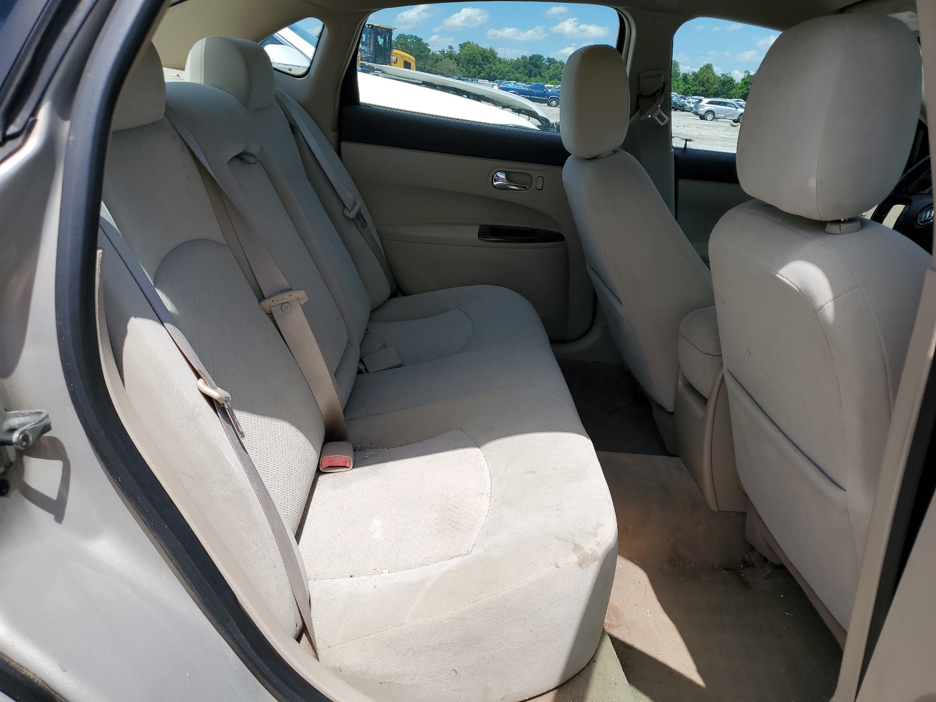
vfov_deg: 53.1
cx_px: 468
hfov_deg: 67.3
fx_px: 703
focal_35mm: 26
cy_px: 351
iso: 50
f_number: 1.5
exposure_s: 1/3333
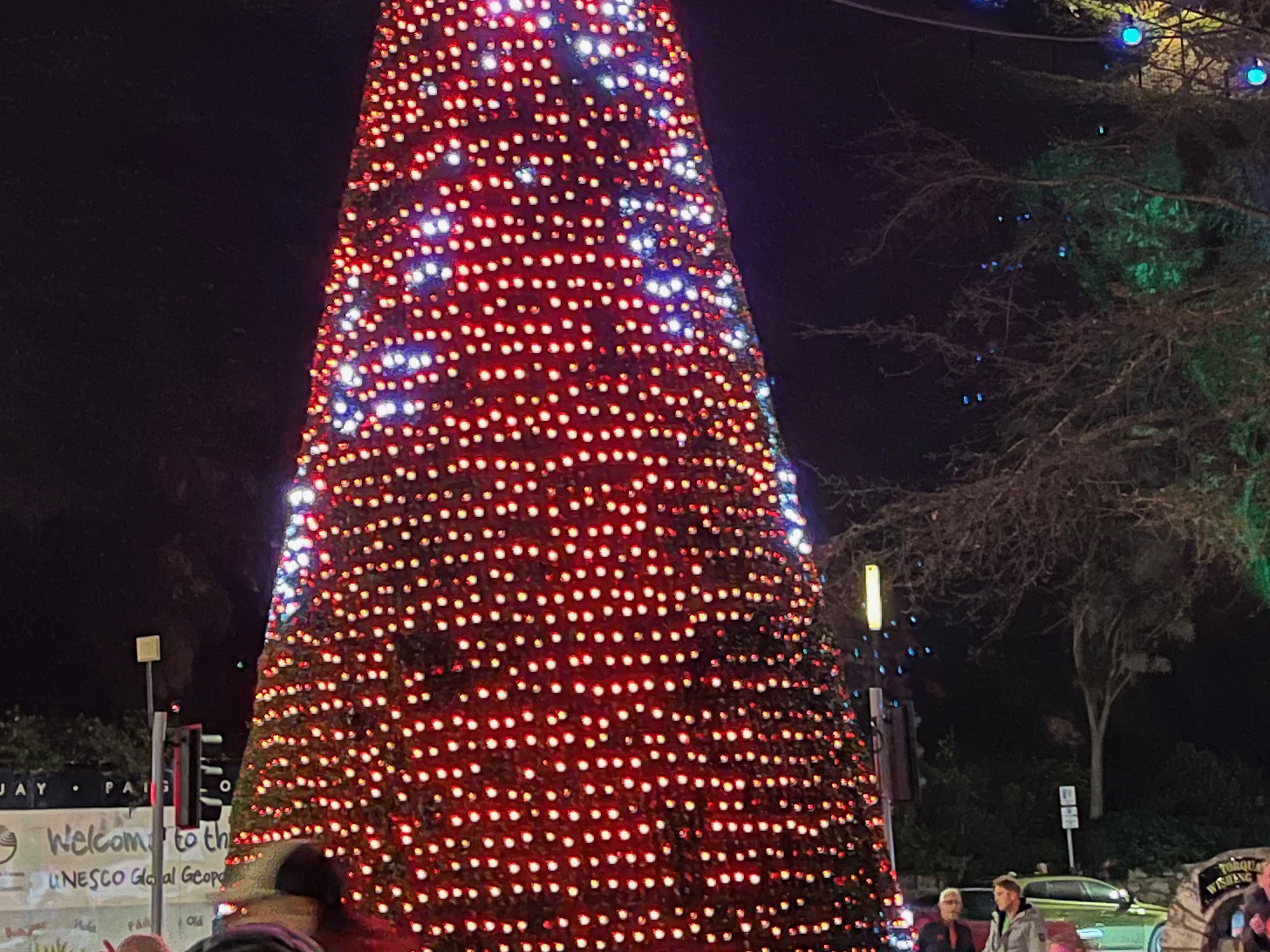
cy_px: 307
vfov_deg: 20.4
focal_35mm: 72
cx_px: 637
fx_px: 2642
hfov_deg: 27.0
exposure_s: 1/20
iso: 1000
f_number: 1.6
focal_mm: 5.1
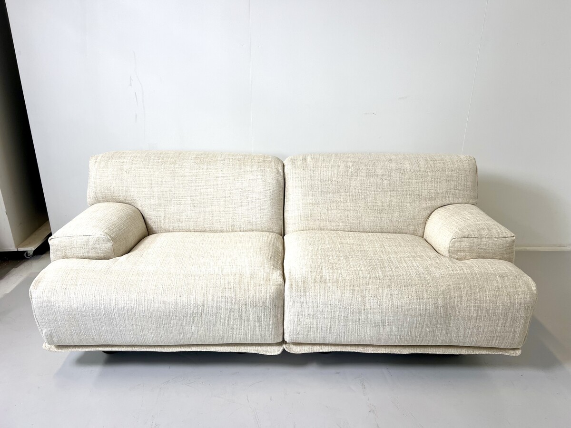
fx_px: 429
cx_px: 286
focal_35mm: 26
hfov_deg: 67.3
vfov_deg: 53.1
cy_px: 214
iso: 32
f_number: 1.5
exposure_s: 1/100
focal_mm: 5.7
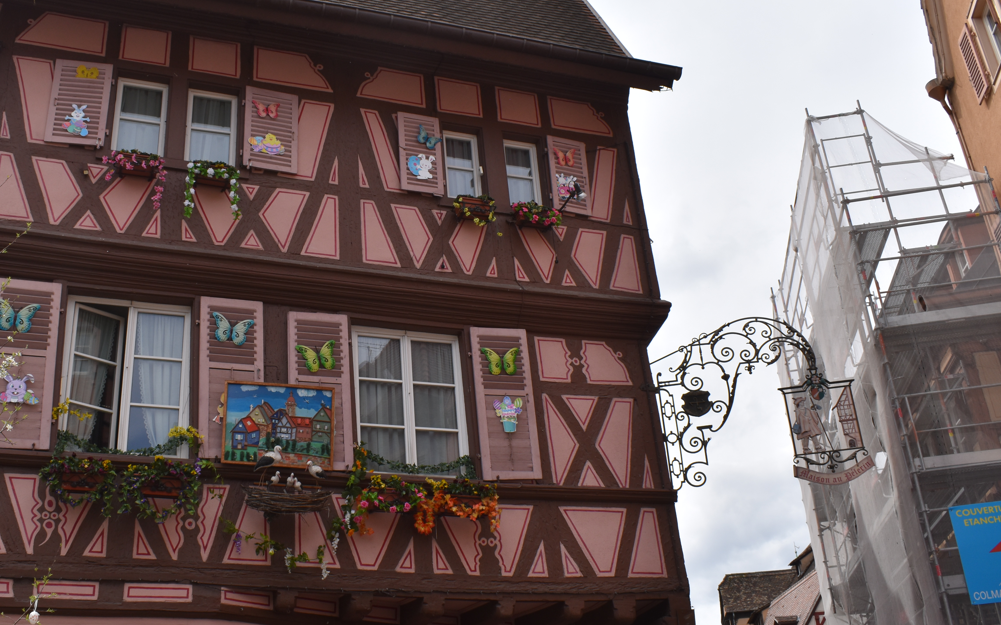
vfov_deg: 32.0
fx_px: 1091
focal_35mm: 40
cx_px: 403
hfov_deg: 49.0
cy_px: 294
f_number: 10
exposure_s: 1/400
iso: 200
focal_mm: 20
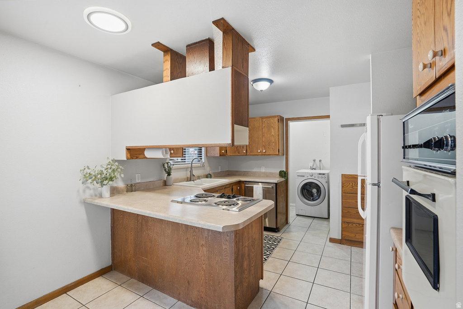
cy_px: 154
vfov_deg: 73.8
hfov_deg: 96.7
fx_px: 206
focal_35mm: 16
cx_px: 232
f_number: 9
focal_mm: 16
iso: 250
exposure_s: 1/60
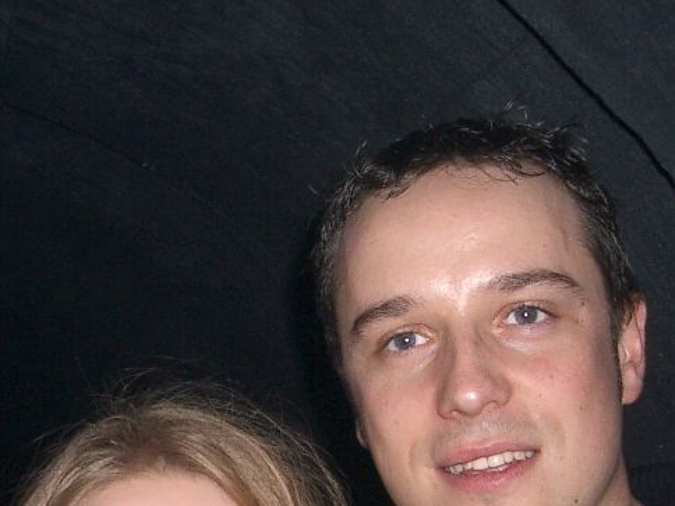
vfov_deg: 19.4
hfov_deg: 26.0
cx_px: 156
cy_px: 500
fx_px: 1443
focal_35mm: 74
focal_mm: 5.8
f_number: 2.6
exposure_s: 1/40
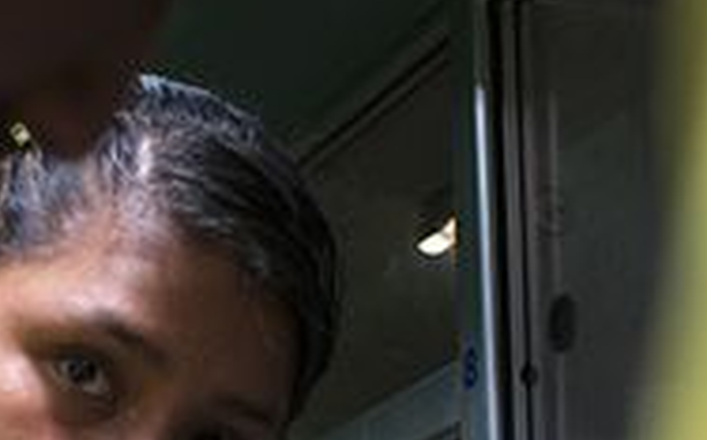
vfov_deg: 8.1
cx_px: 143
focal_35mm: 152
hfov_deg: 13.7
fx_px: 2925
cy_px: 914
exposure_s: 1/250
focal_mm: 35
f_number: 3.2
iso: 1250
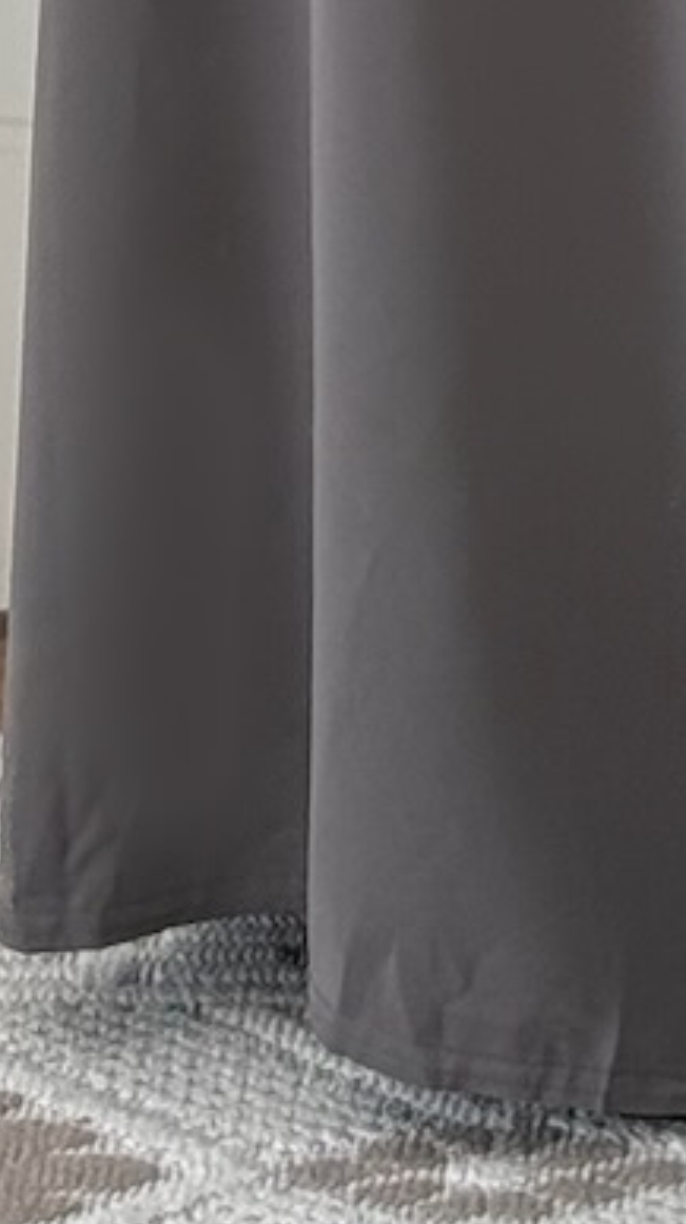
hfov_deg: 4.4
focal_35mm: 277
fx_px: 8979
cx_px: 822
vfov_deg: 7.3
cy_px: -1781
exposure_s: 1/122
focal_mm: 6.76
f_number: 1.78
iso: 64
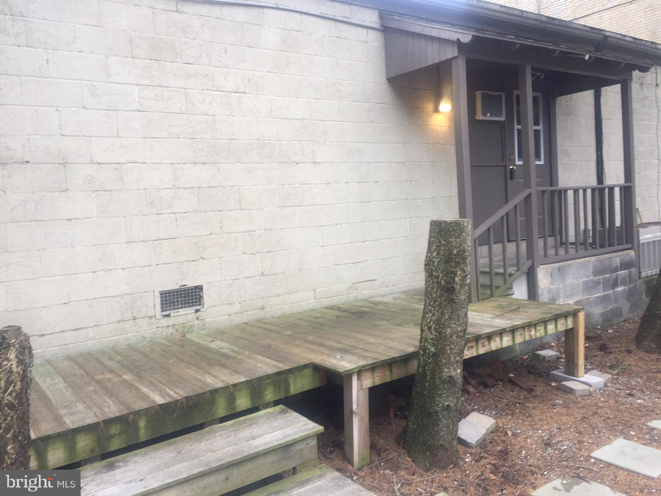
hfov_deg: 61.7
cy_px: 248
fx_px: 554
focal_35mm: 29
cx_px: 330
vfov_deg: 48.2
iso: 32
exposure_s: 1/60
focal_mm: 4.15
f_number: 2.2
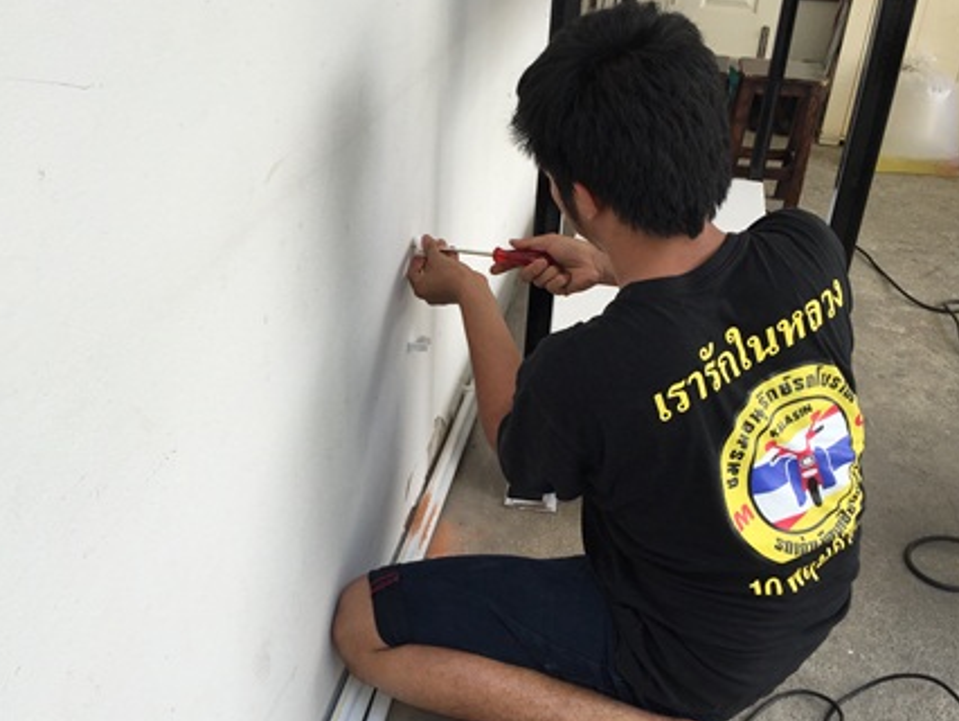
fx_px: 942
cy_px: 368
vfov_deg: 41.8
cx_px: 455
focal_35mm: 34
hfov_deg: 53.9
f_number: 2.2
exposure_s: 1/215
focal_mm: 4.15
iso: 32
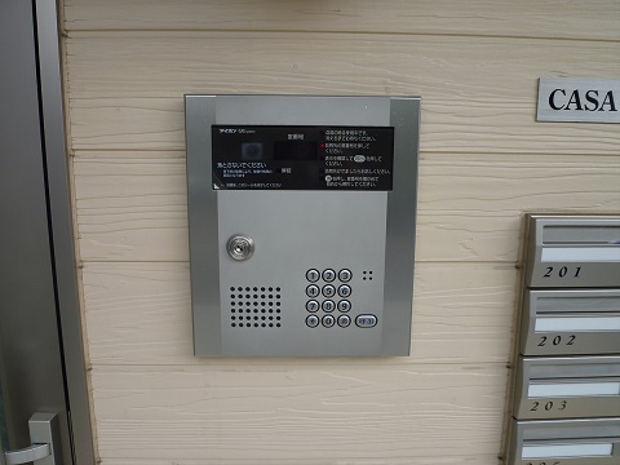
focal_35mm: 25
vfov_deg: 54.9
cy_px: 232
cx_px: 310
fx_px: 448
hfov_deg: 69.4
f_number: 2.8
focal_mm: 4.5
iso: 80
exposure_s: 1/125
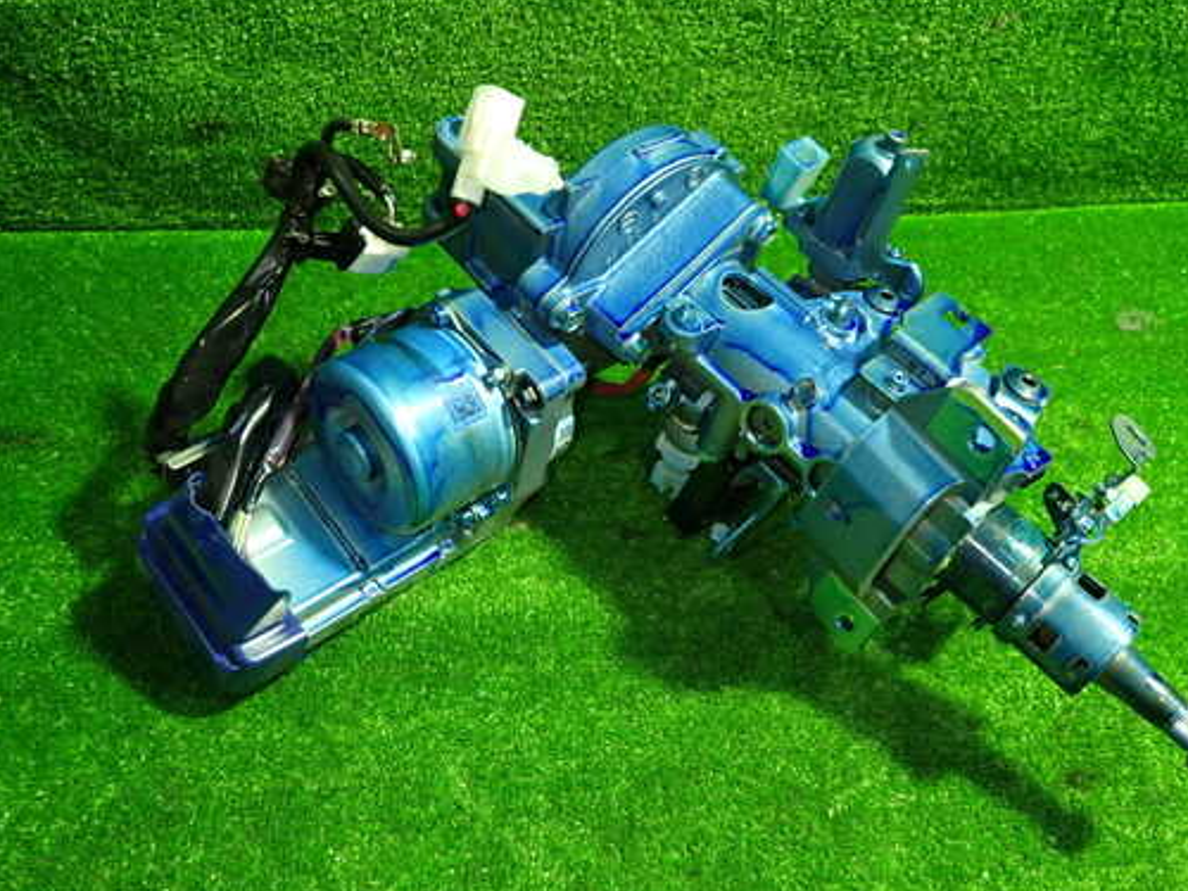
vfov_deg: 46.8
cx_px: 691
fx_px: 1030
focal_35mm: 30
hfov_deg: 59.6
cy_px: 428
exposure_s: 1/30
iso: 320
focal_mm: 4.5
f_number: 2
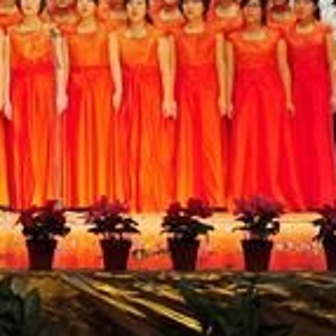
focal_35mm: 169
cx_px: -94
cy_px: 96
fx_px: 1856
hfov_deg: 10.1
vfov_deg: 10.3
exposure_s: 1/45
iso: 200
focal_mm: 38
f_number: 4.5
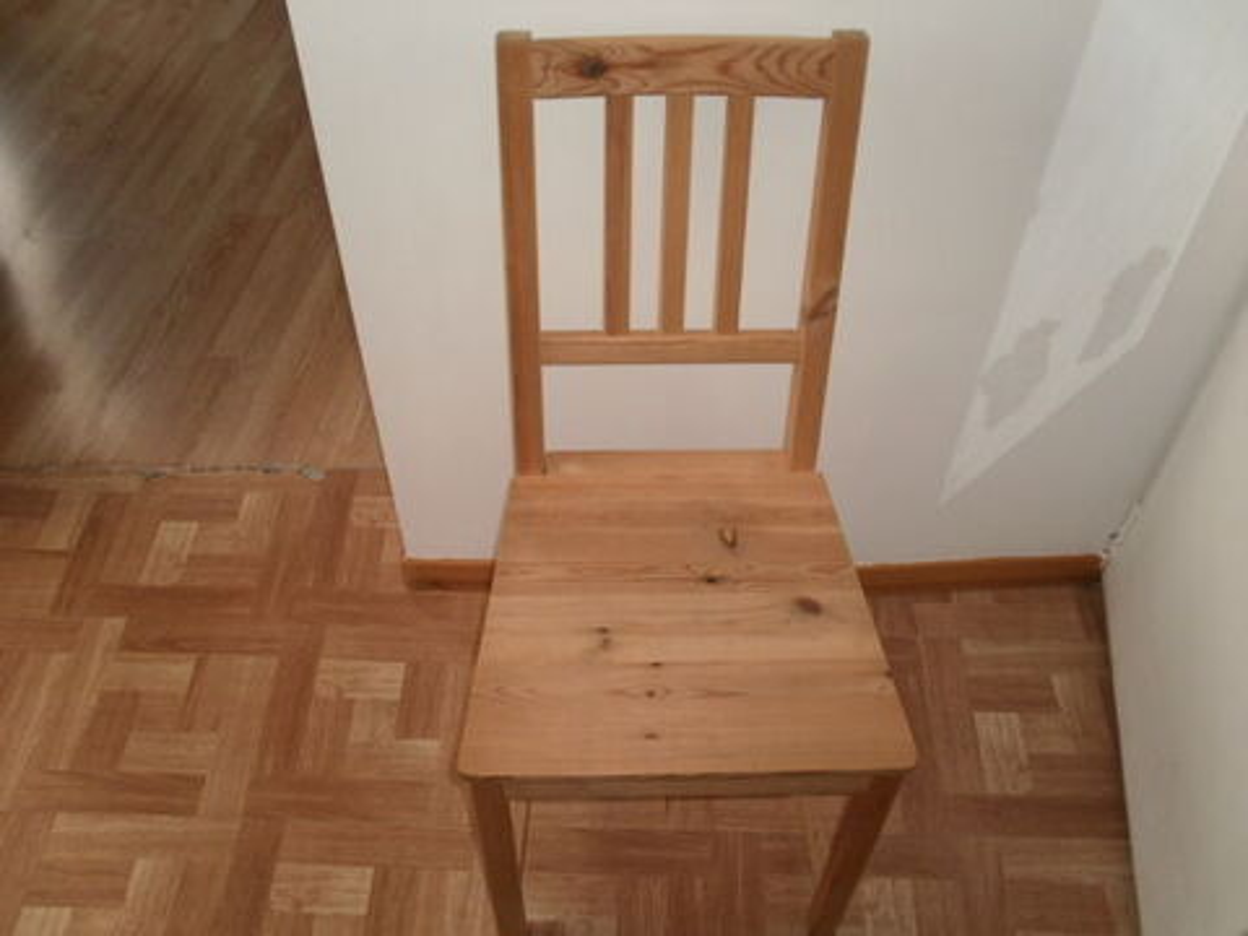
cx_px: 624
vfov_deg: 45.4
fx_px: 1118
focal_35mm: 31
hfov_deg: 58.4
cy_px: 468
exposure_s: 1/30
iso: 125
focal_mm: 5.45
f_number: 2.9
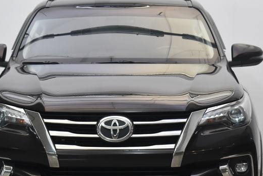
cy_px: 124
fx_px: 914
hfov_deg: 16.4
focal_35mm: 125
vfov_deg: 11.0
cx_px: 118
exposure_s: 1/50
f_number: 6.3
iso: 800
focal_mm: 48
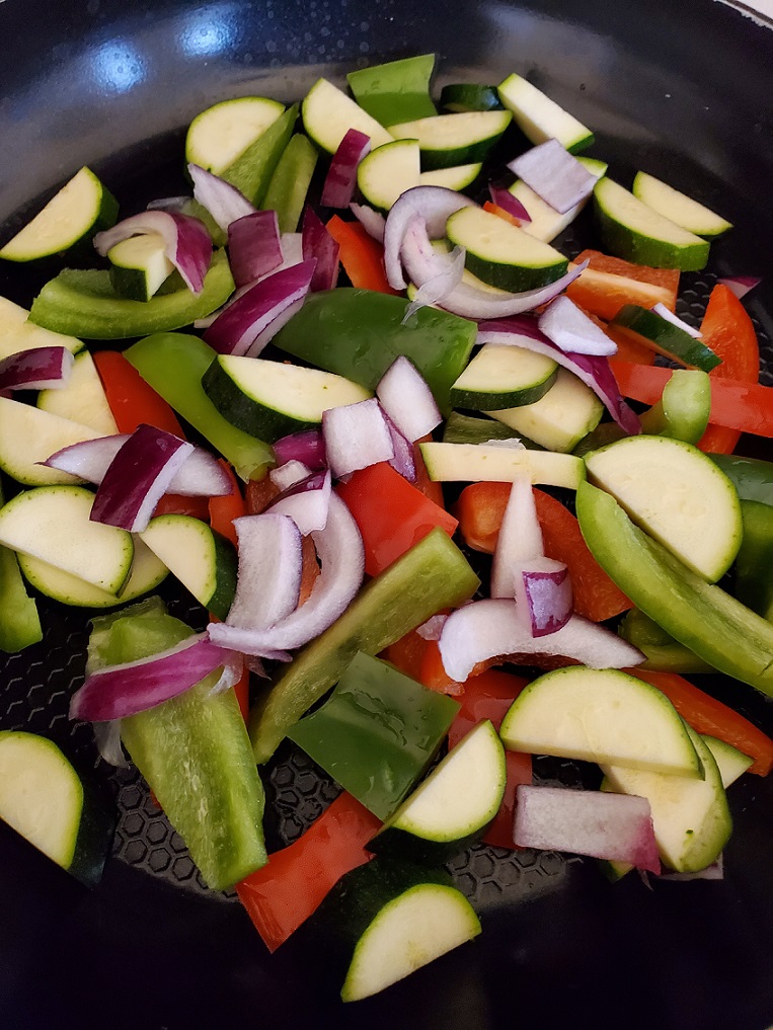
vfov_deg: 67.3
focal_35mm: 26
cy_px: 515
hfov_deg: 53.1
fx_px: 774
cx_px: 386
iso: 640
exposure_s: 1/13
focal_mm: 4.3
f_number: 2.4
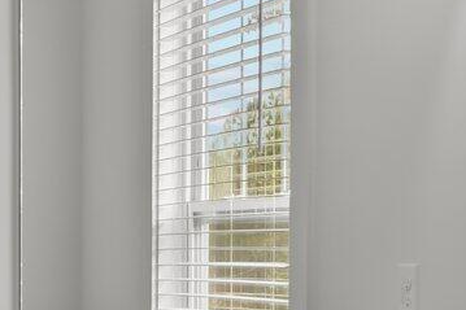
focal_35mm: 97
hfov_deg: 20.1
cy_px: 251
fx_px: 1255
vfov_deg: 14.0
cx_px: 515
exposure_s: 1/5
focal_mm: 17
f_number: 7.1
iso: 160
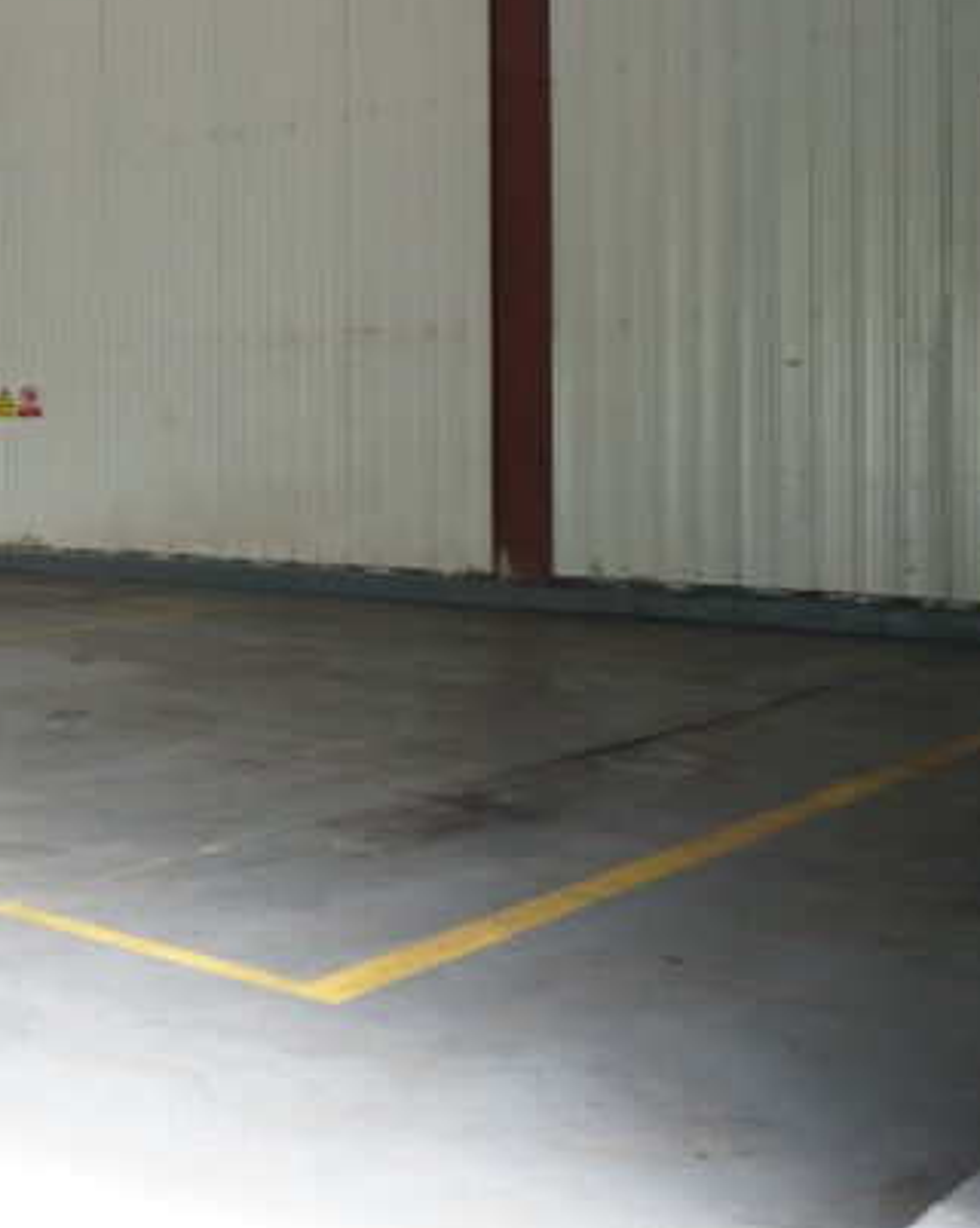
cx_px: -714
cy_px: 443
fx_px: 1634
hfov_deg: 22.4
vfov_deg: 40.8
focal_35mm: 45
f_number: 4
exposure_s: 1/100
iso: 400
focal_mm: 16
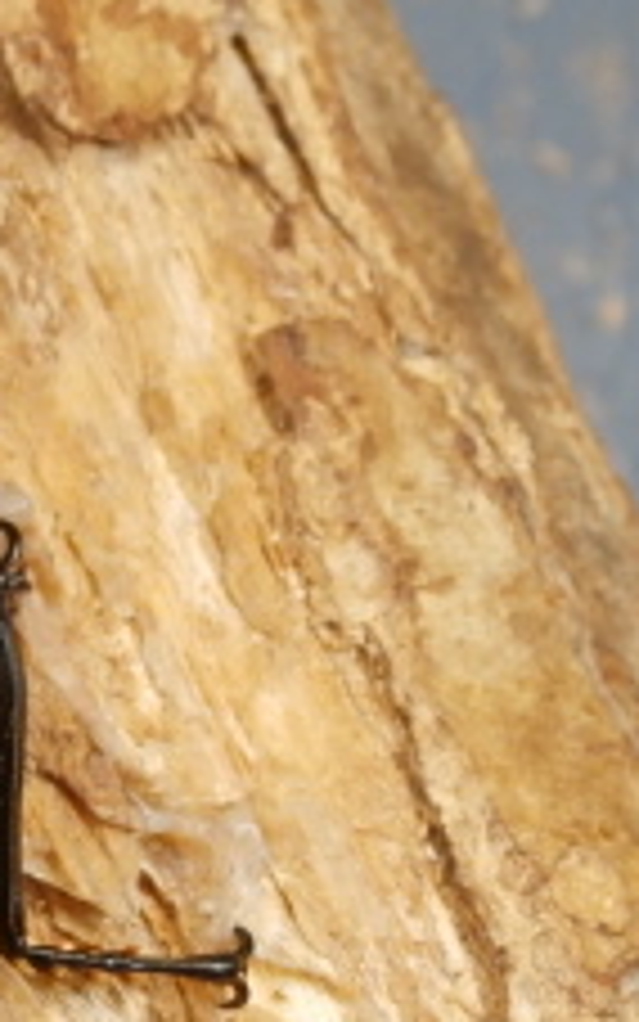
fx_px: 5569
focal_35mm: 200
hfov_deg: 6.3
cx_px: -724
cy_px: 140
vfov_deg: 10.4
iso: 200
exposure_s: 1/80
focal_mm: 11.86
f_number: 4.3
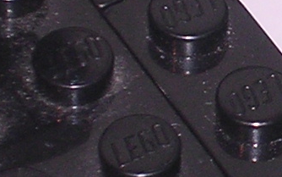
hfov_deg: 2.8
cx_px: 475
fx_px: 5751
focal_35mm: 748
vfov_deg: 1.8
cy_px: -17
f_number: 4.9
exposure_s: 1/60.1
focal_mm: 17.4
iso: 100
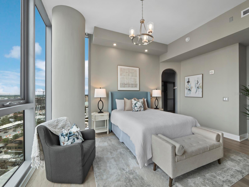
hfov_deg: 102.0
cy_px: 94
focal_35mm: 14
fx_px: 101
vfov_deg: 85.7
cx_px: 124
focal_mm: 7
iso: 320
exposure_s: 1/10
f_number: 11
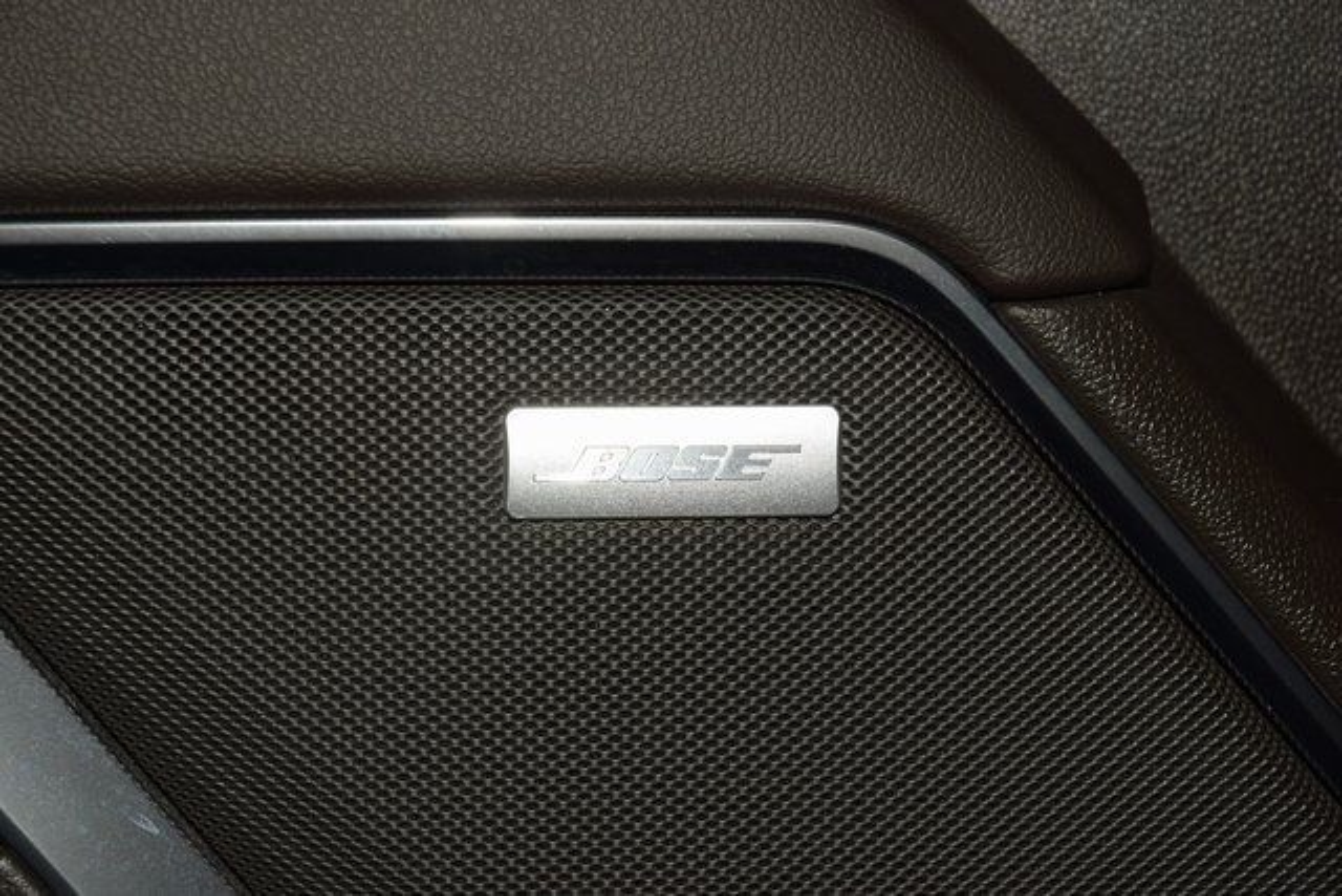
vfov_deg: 13.0
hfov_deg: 19.5
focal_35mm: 105
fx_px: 3915
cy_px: 448
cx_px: 671
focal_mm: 70
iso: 100
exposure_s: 1/125
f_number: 8
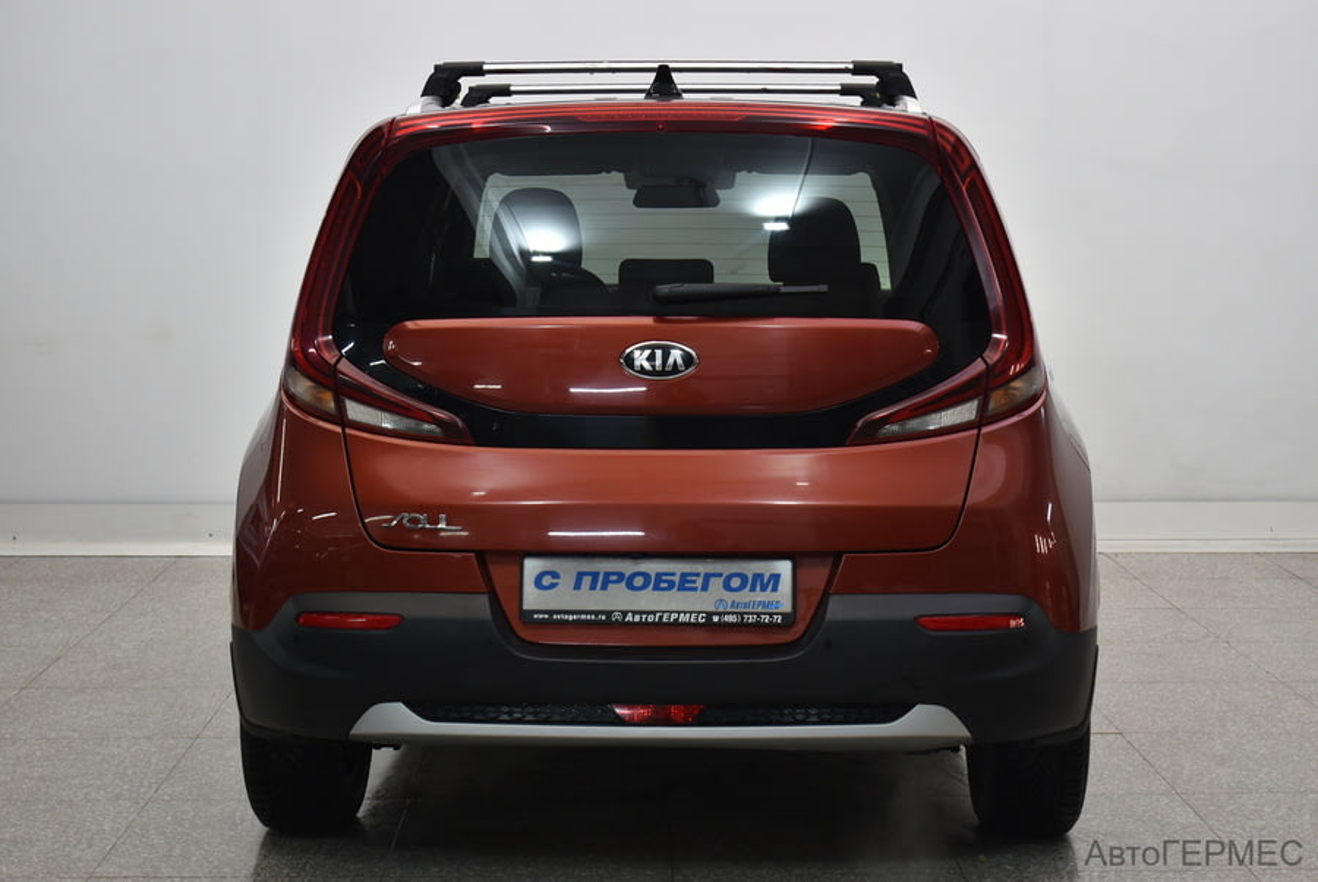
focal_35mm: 60
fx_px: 2199
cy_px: 441
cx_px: 659
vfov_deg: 22.7
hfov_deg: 33.4
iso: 400
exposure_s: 1/30
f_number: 5
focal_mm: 40
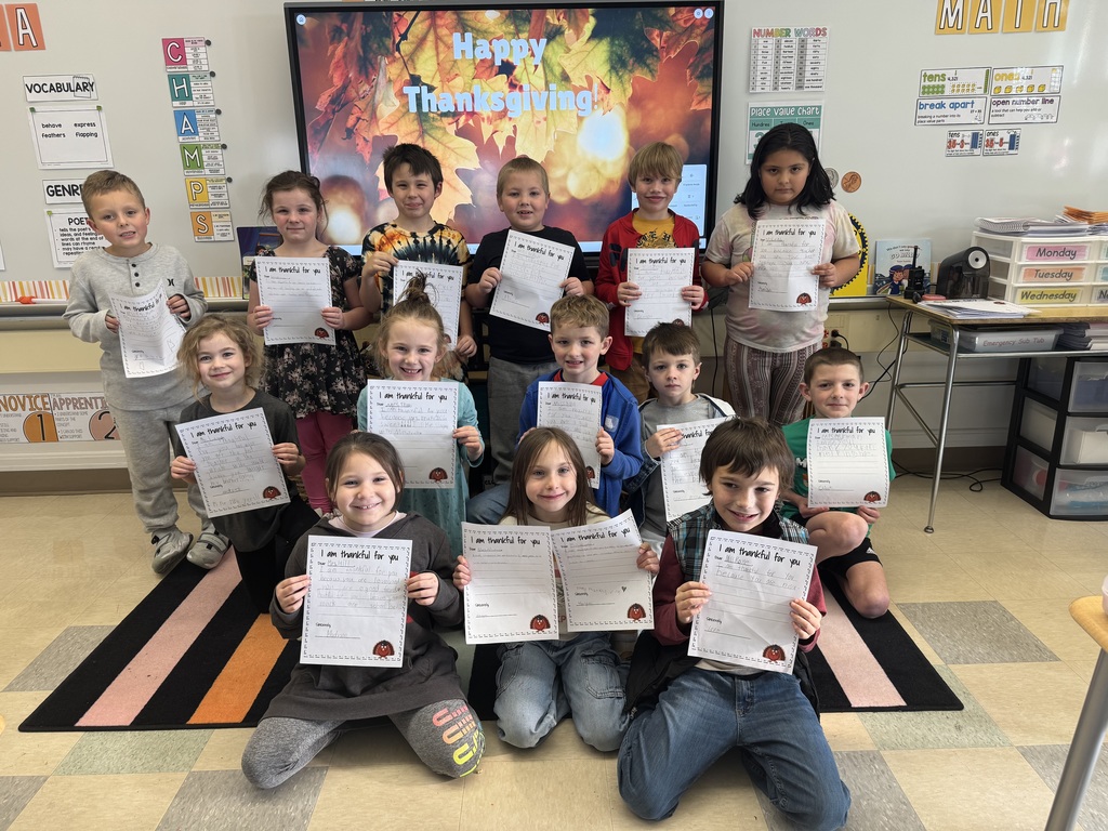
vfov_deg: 56.8
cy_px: 416
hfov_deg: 71.6
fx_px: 768
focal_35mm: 24
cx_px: 554
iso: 64
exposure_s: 1/62
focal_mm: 6.76
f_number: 1.78
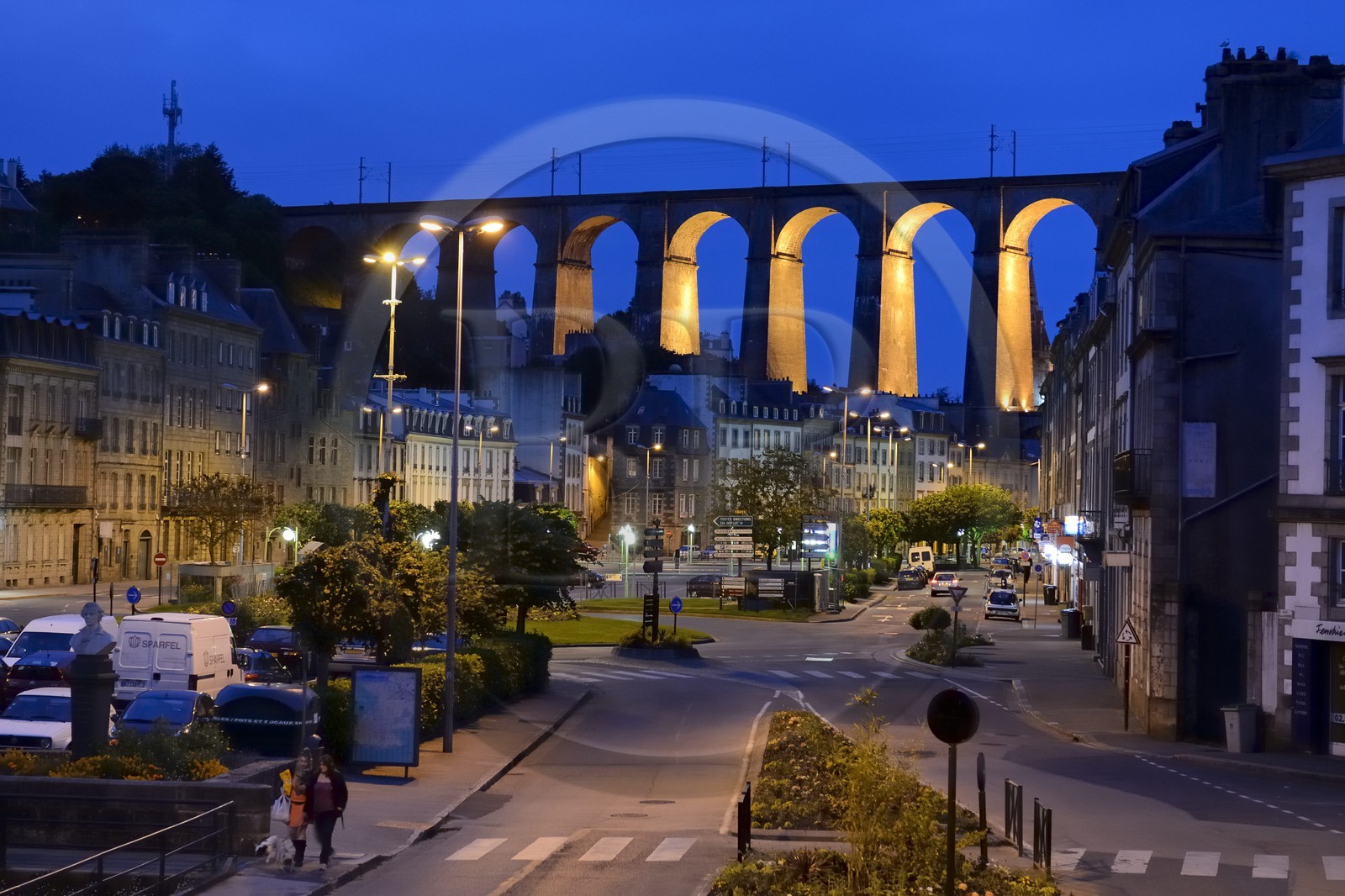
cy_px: 448
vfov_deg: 19.4
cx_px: 672
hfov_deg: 28.8
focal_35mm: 70
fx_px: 2615
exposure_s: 1/8
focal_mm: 70
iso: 1600
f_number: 4
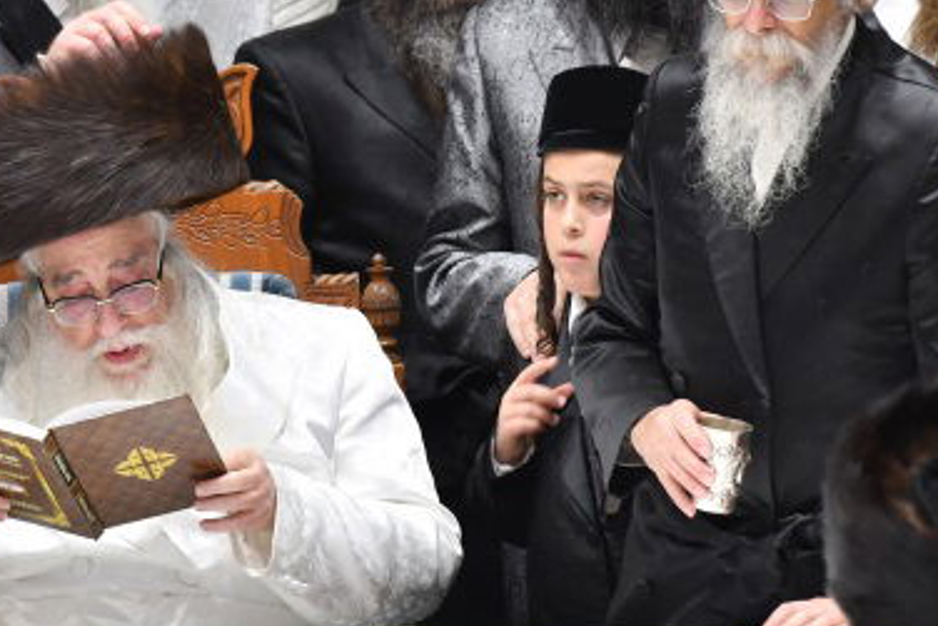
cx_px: 87
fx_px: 14179
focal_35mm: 544
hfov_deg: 3.8
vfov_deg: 2.5
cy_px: 313
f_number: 5.6
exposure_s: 1/100
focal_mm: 200
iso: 1000
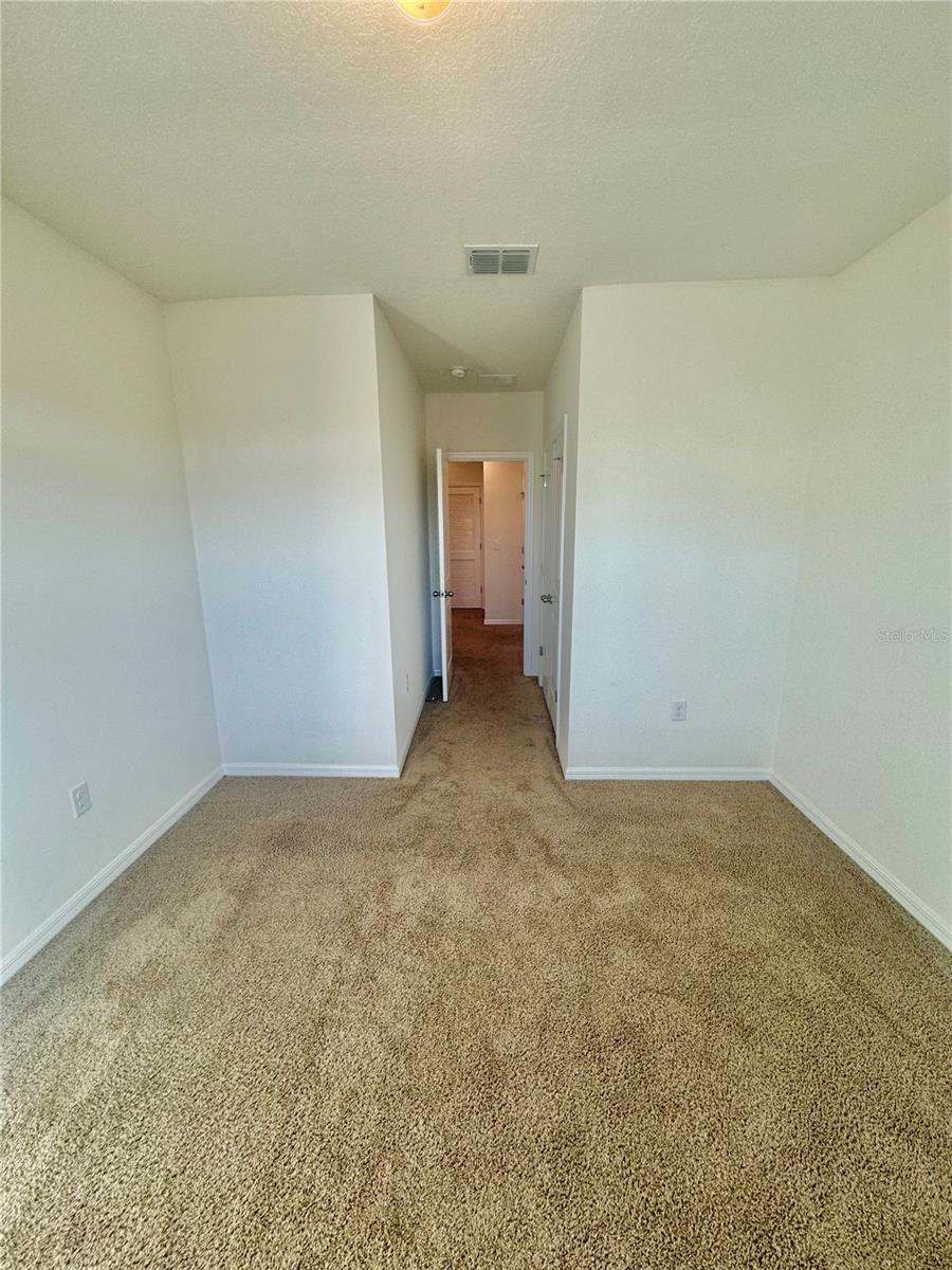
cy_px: 635
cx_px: 476
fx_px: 513
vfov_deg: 102.1
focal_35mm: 14
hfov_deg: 85.7
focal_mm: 2.22
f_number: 2.2
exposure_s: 1/120
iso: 100
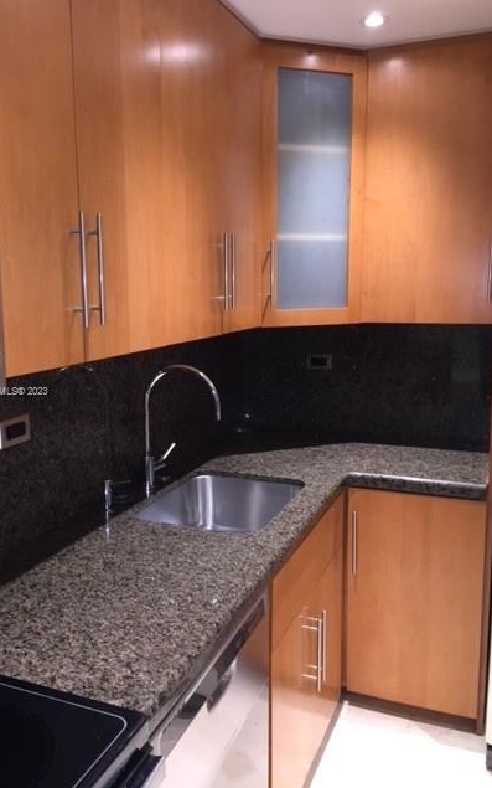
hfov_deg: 40.5
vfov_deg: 61.2
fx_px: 665
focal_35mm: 31
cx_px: 203
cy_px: 392
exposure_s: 1/30
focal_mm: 4.15
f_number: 2.2
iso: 200
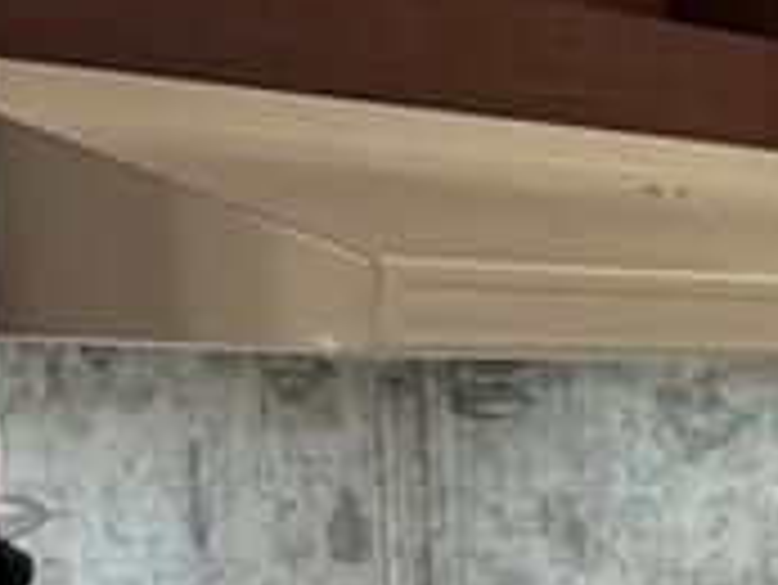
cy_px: 666
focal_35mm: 142
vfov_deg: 10.3
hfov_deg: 10.4
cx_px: 2240
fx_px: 3194
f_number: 1.78
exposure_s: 1/60
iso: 160
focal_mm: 6.76
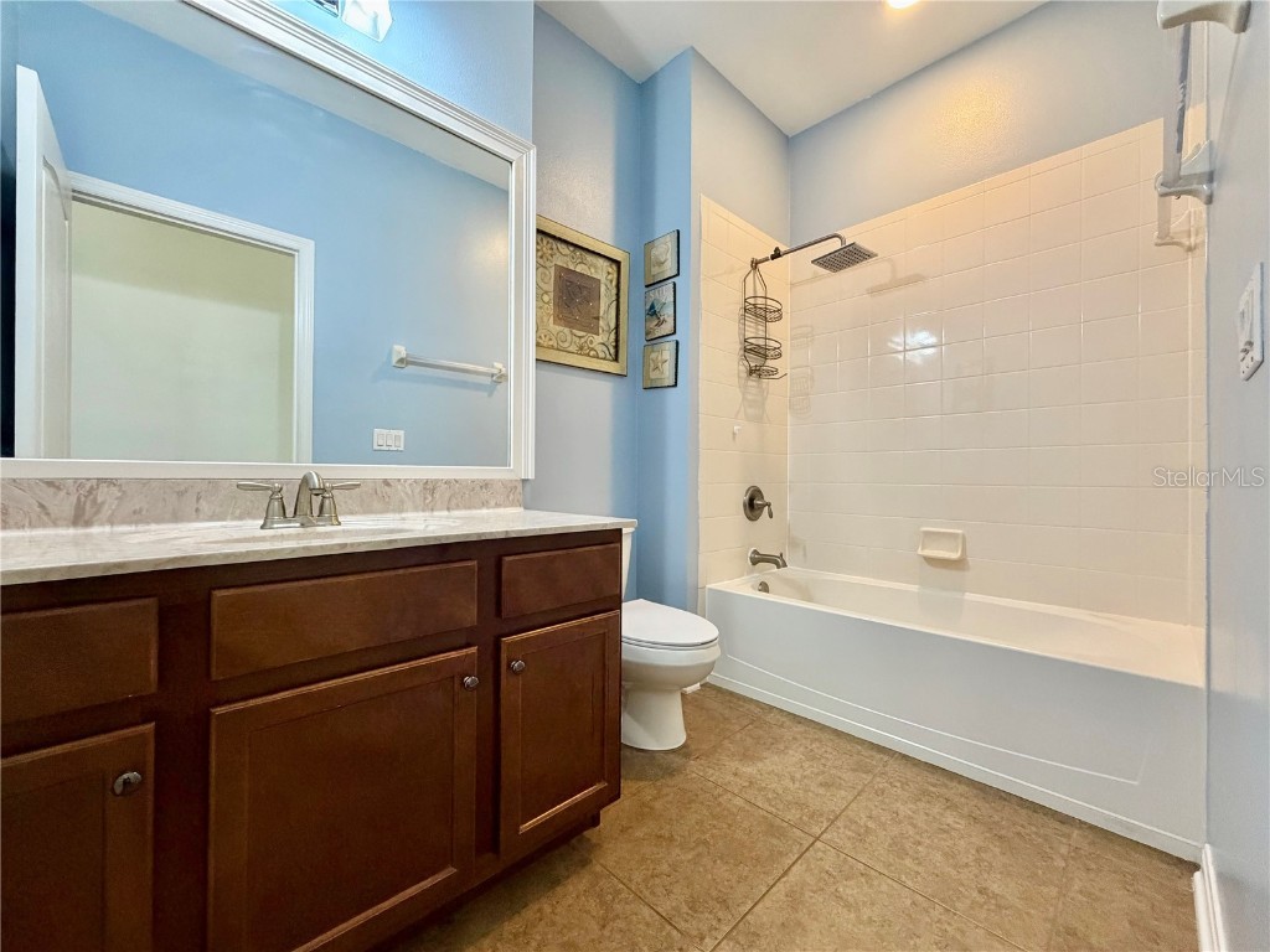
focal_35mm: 14
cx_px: 635
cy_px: 476
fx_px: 514
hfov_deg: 102.1
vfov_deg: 85.7
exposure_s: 1/60
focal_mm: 2.22
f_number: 2.2
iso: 400
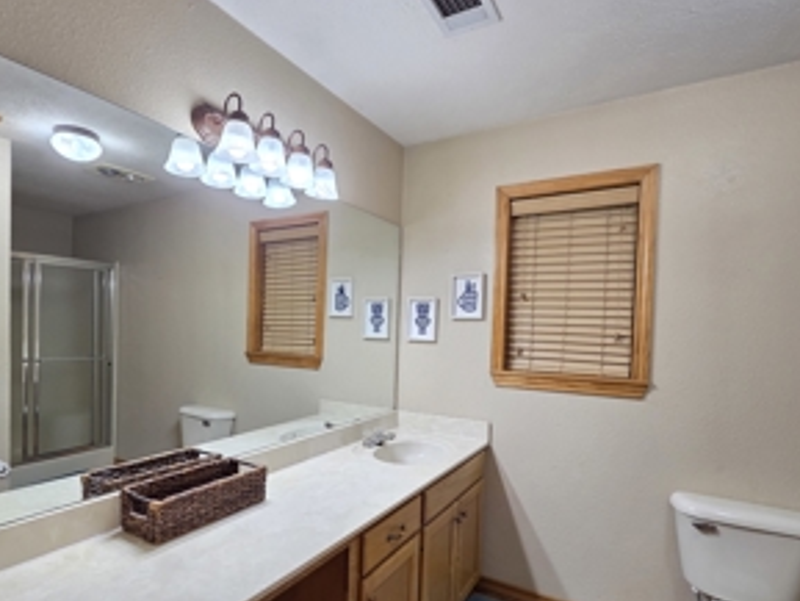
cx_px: 365
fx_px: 416
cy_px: 346
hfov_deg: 87.5
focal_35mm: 18
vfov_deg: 71.2
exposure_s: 1/60
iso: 200
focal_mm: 2.2
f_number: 2.2
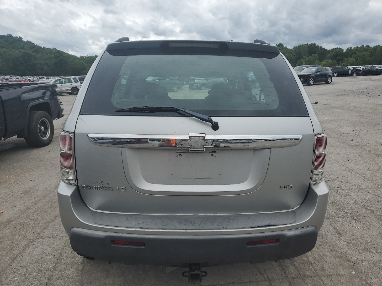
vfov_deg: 53.1
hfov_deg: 67.3
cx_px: 191
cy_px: 143
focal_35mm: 26
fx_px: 287
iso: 50
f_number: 1.5
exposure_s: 1/2500
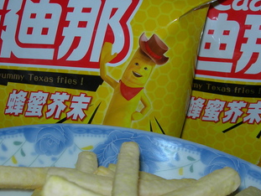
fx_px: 460
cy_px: 111
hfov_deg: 31.6
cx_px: 142
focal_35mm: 61
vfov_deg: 24.1
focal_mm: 7.8
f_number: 4.8
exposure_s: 1/60.1
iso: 50
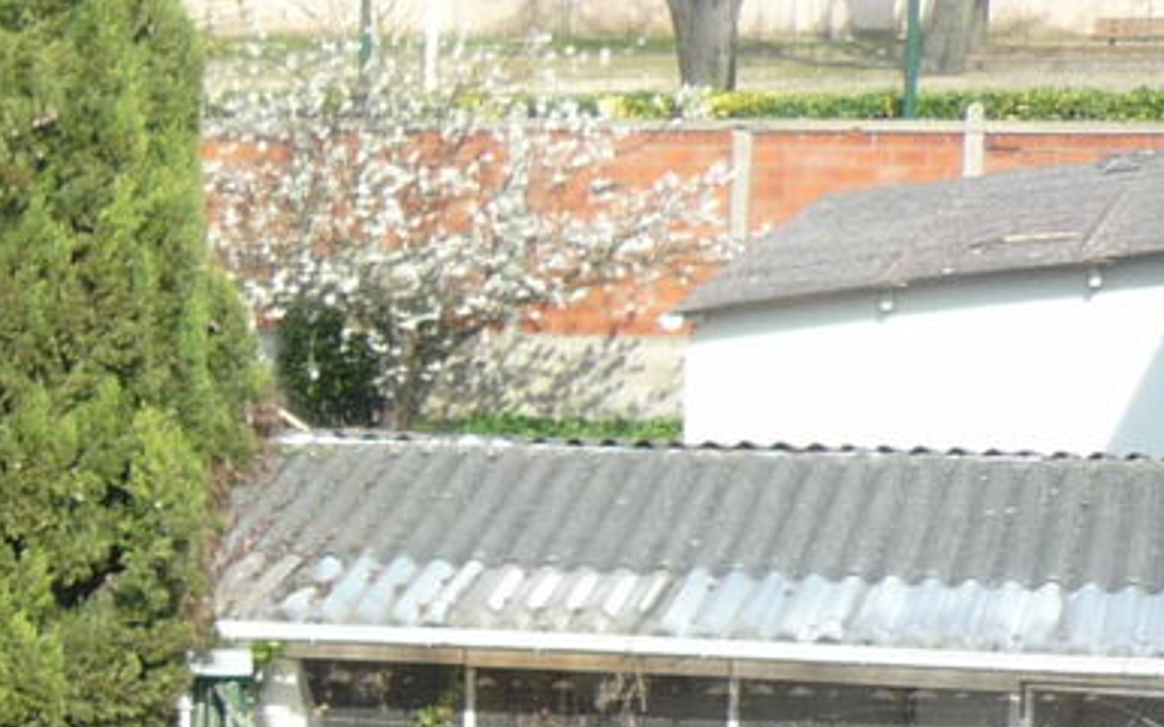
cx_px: -1185
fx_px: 4598
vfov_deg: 9.0
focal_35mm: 145
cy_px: 721
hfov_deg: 12.6
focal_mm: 5.5
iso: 100
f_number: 2.8
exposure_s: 1/500
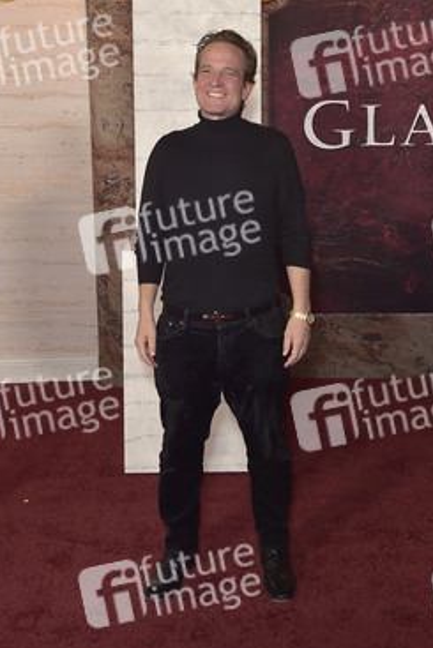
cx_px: 222
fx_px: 865
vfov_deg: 41.1
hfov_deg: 28.1
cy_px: 321
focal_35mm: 48
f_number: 5.6
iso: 1000
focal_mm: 44
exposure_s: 1/250
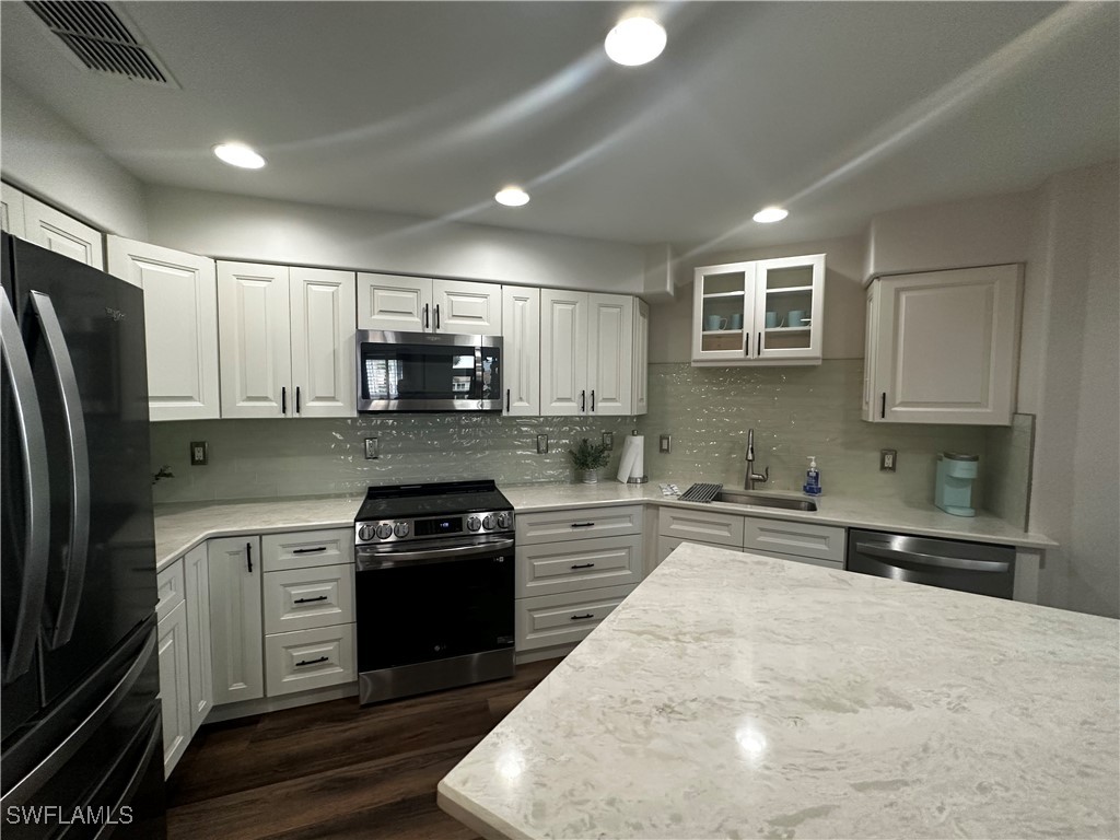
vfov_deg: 85.7
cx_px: 560
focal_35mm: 14
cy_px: 420
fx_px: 453
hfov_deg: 102.1
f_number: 2.2
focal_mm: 2.22
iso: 200
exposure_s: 1/60
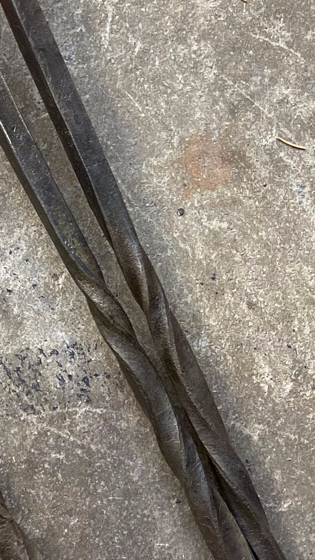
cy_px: 78
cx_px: -194
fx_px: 1218
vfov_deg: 25.3
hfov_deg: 13.6
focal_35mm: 82
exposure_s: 1/116
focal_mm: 4.25
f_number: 1.8
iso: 125
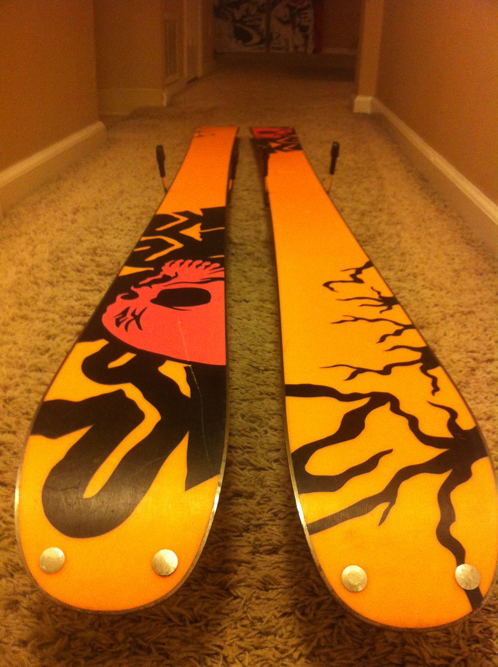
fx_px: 673
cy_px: 334
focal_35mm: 35
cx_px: 249
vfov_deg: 52.7
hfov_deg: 40.6
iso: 250
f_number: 2.8
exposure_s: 1/15
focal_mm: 3.85
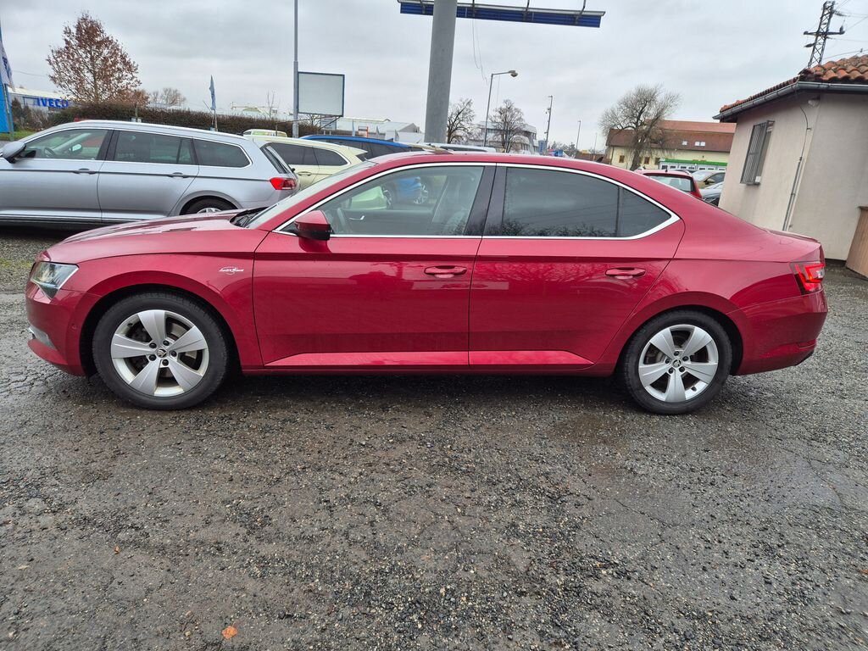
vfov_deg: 58.9
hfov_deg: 73.9
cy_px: 326
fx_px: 577
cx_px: 434
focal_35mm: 23
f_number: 1.8
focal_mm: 5.4
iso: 80
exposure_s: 1/180
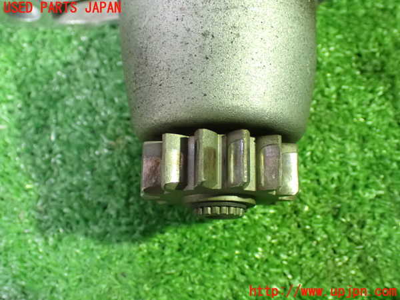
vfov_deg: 32.9
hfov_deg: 42.9
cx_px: 200
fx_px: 508
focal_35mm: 44
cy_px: 150
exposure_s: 1/30
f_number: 2.9
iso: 1600
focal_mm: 7.84
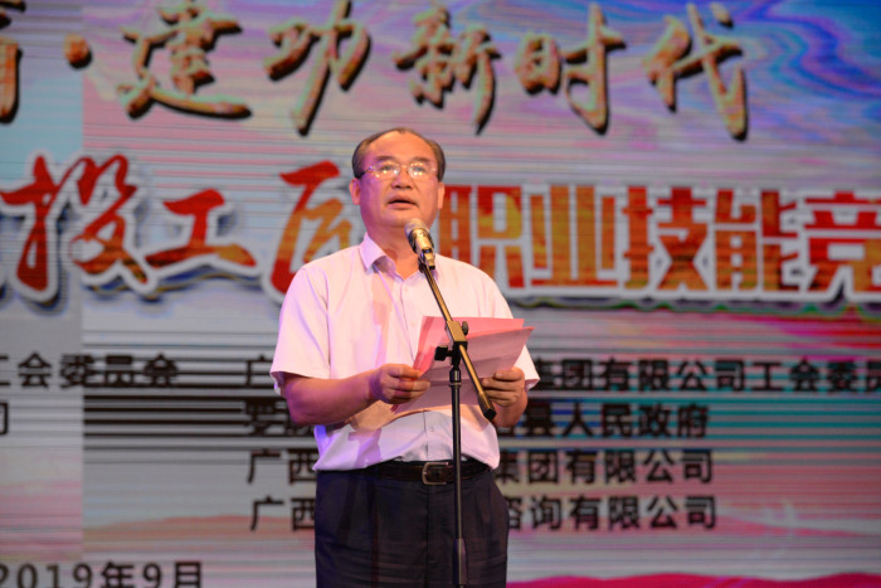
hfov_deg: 17.1
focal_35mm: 120
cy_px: 294
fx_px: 2937
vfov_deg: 11.4
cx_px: 440
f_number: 5
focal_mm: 120
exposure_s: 1/1000
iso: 3600
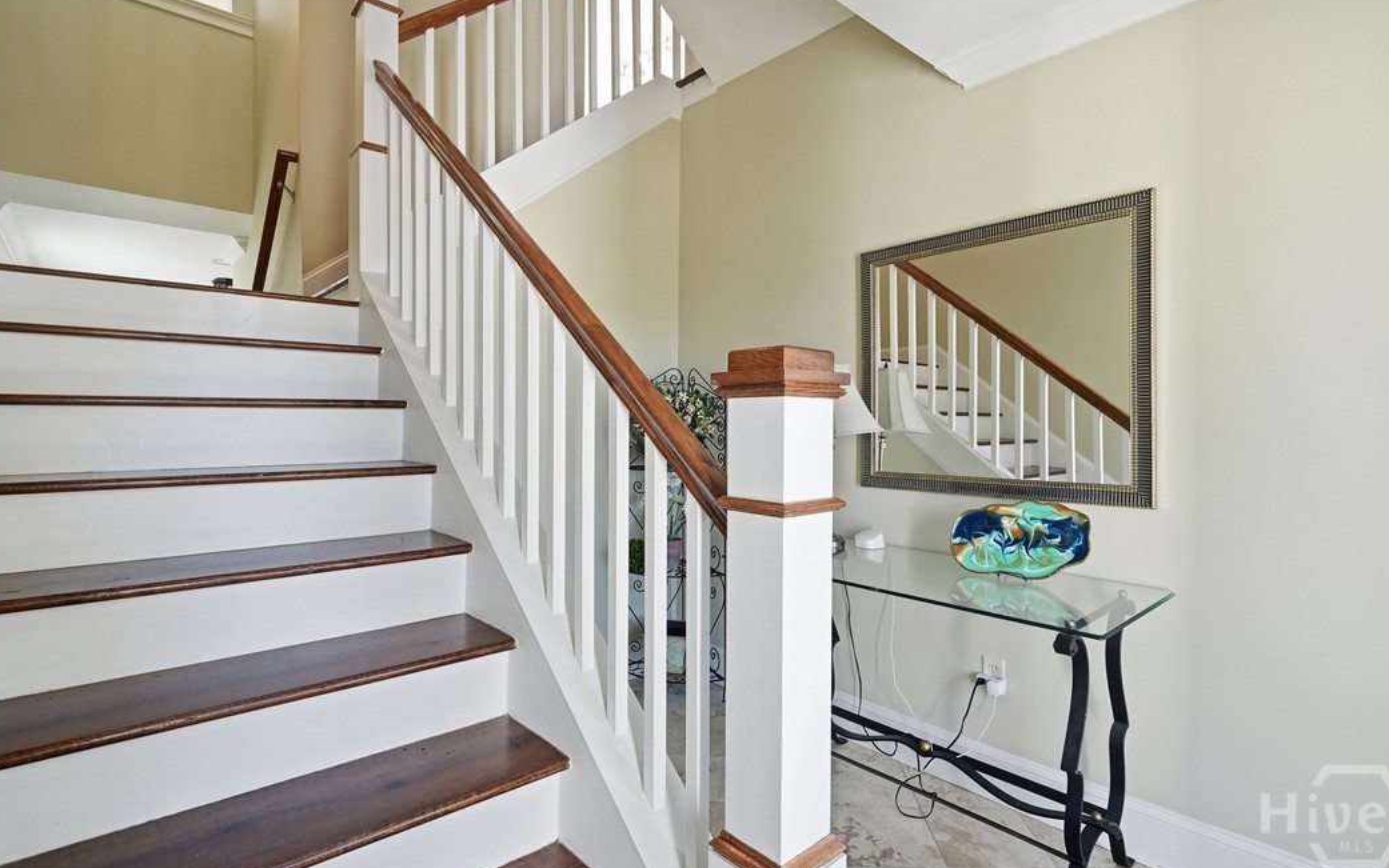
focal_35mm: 17
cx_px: 709
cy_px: 431
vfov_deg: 68.0
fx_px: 644
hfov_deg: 94.3
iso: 320
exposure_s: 1/80
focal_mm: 16
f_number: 9
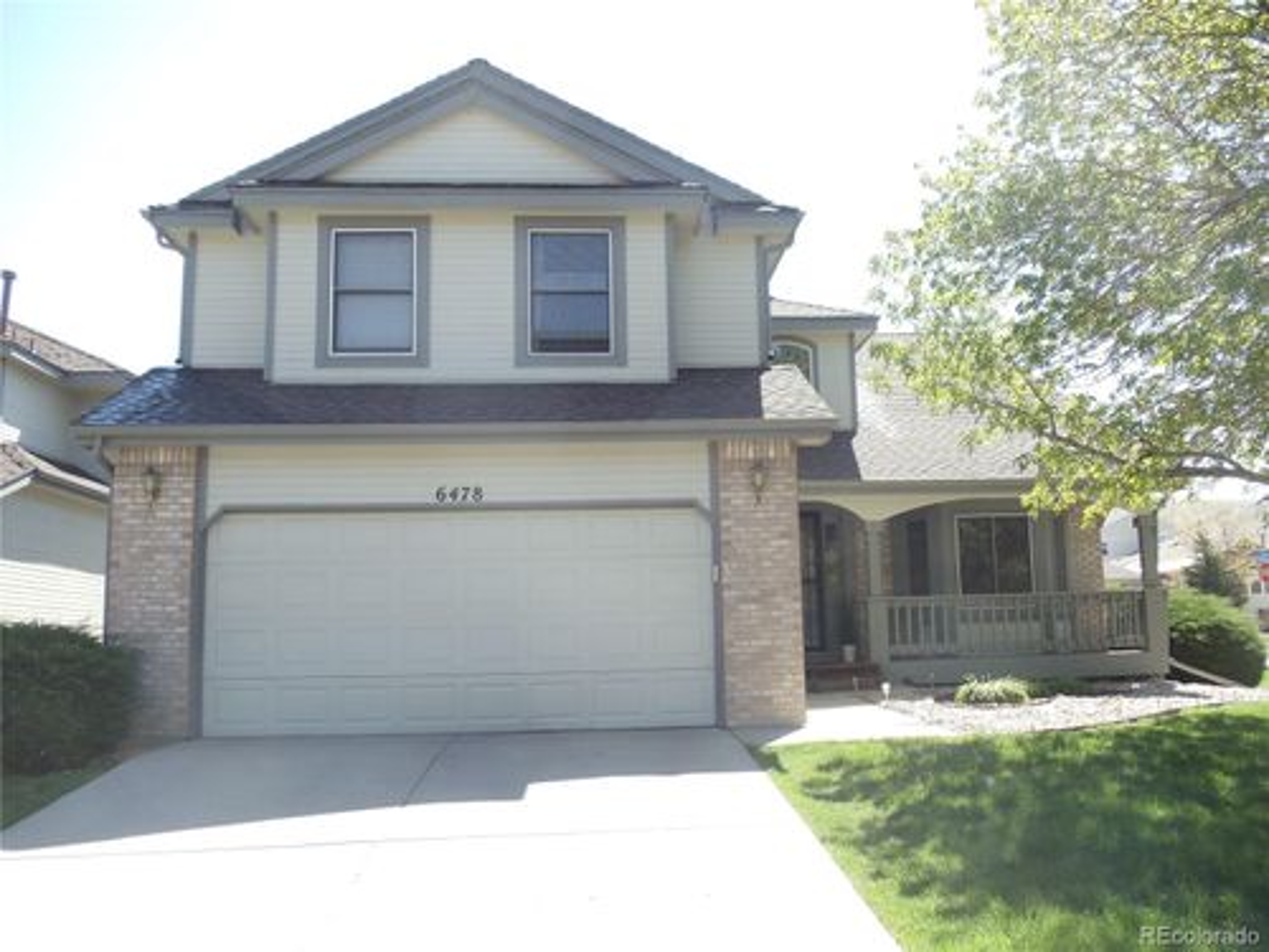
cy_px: 476
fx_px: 1613
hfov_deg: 42.9
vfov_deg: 32.9
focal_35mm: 44
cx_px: 634
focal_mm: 6
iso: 100
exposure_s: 1/640
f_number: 3.5
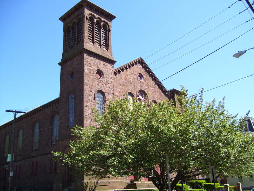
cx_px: 127
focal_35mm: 36
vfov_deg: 39.7
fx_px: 264
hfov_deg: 51.4
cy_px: 96
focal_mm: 6
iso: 80
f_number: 2.7
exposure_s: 1/750
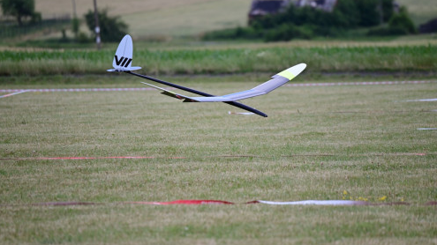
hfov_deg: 5.1
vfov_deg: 2.9
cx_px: 218
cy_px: 122
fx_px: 4876
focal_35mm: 421
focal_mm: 400
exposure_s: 1/800
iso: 500
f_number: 6.3
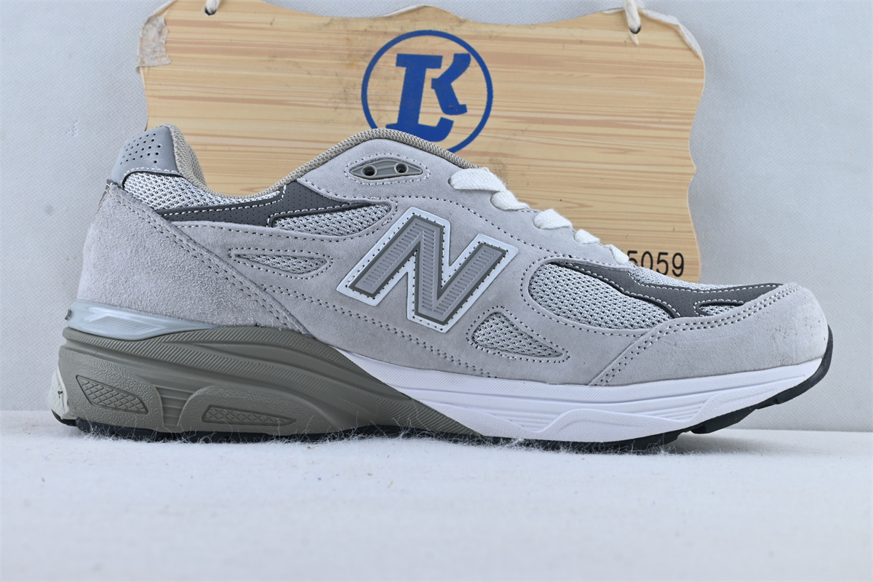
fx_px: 1182
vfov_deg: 27.7
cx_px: 436
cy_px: 291
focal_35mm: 49
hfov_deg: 40.5
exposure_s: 1/15
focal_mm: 32.5
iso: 100
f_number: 10
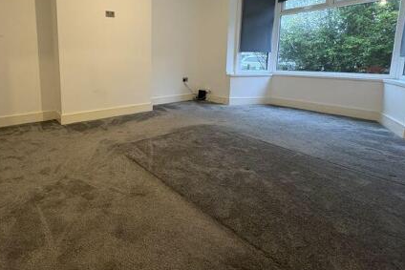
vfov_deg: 60.5
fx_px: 225
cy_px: 89
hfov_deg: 80.7
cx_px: 130
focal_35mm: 20
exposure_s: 1/50
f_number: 2.2
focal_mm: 2.22
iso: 400
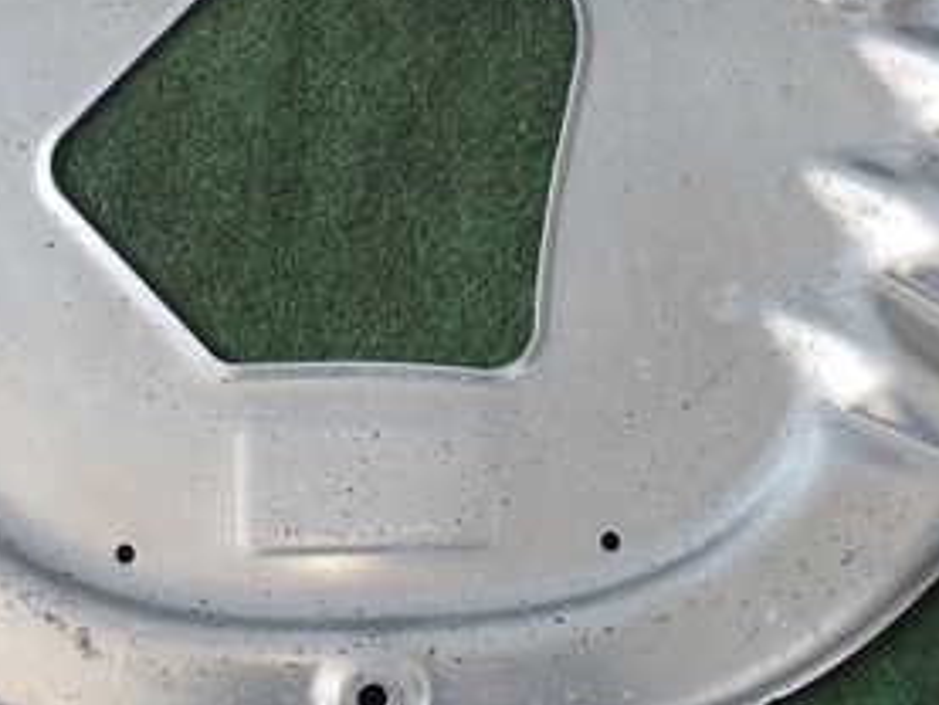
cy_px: 197
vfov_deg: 22.4
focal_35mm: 65
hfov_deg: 29.7
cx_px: 339
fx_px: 1764
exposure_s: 1/80
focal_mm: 5.4
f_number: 2.3
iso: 100
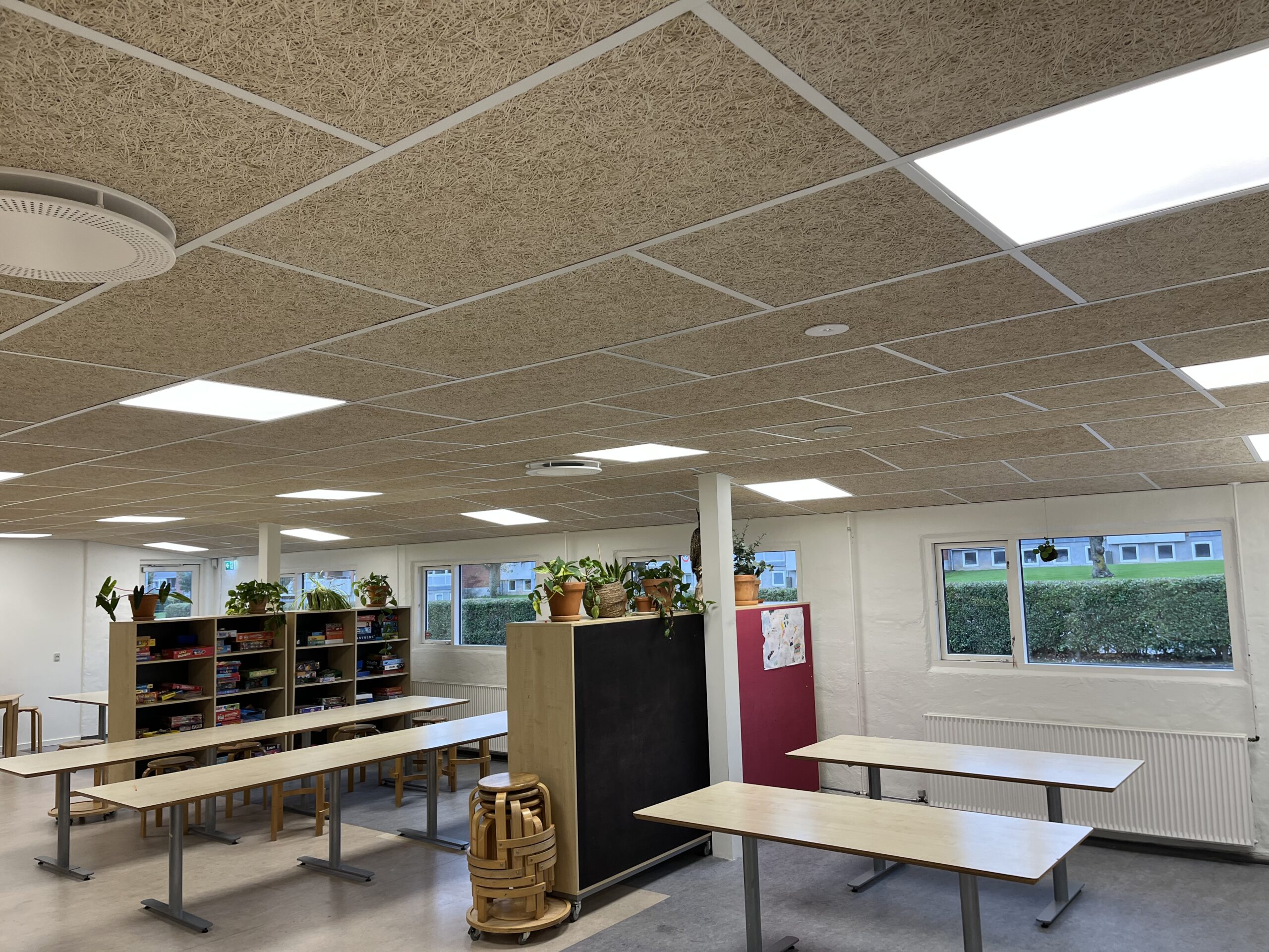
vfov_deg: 53.1
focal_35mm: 26
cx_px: 634
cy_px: 476
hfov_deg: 67.3
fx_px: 953
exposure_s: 1/100
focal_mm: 5.1
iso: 64
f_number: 1.6
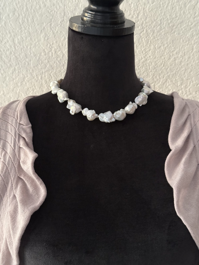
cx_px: 100
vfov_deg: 39.7
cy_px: 132
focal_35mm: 48
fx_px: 368
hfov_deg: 30.3
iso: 640
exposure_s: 1/20
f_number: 1.78
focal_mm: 6.76
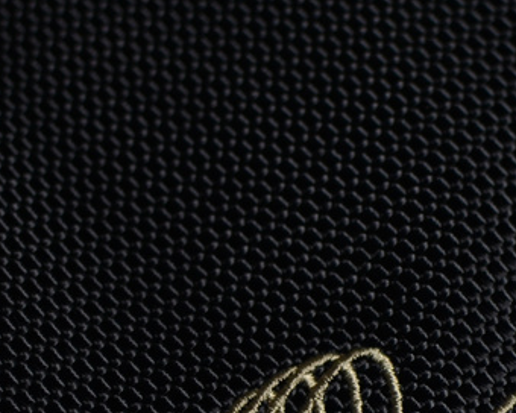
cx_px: 560
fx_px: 2652
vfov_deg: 8.7
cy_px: 564
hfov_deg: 11.0
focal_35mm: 174
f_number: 3.5
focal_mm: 35
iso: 400
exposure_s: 1/60
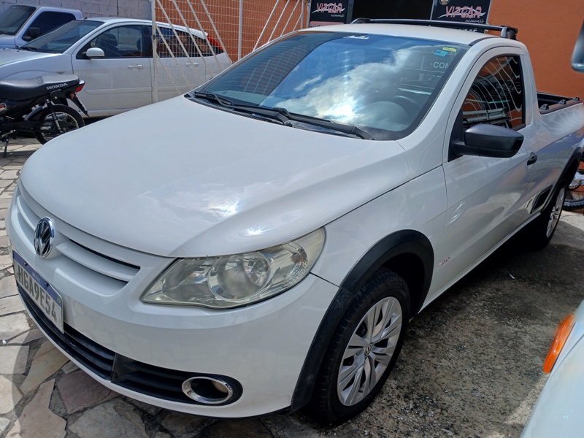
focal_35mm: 26
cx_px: 292
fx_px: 439
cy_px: 219
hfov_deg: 67.3
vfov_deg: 53.1
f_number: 1.8
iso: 20
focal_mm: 3.98
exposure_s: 1/910
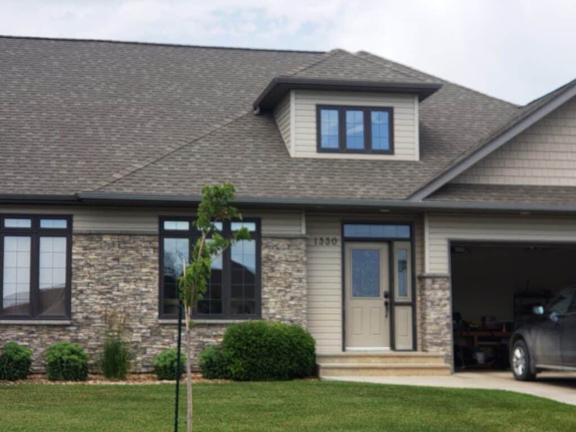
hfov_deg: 36.8
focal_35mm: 52
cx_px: 288
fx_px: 865
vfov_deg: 28.0
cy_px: 216
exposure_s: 1/548
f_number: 2.4
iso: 32
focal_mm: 6
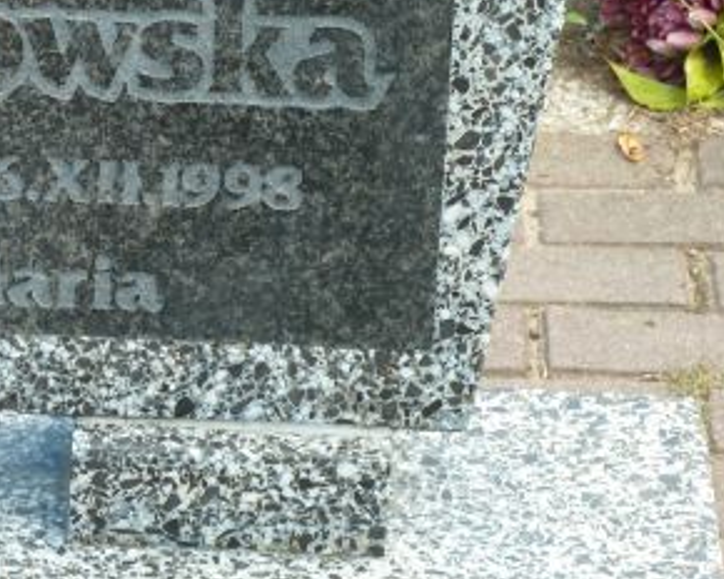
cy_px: 42
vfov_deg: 6.5
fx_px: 5121
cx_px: -30
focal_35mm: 239
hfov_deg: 8.0
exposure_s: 1/50
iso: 80
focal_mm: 18.2
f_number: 4.4
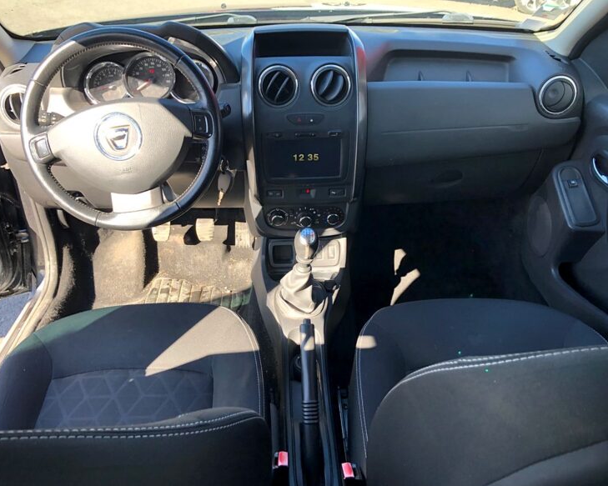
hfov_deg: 58.8
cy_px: 249
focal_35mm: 30
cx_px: 301
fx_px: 540
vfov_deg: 48.5
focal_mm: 3.99
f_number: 1.8
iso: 32
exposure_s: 1/120
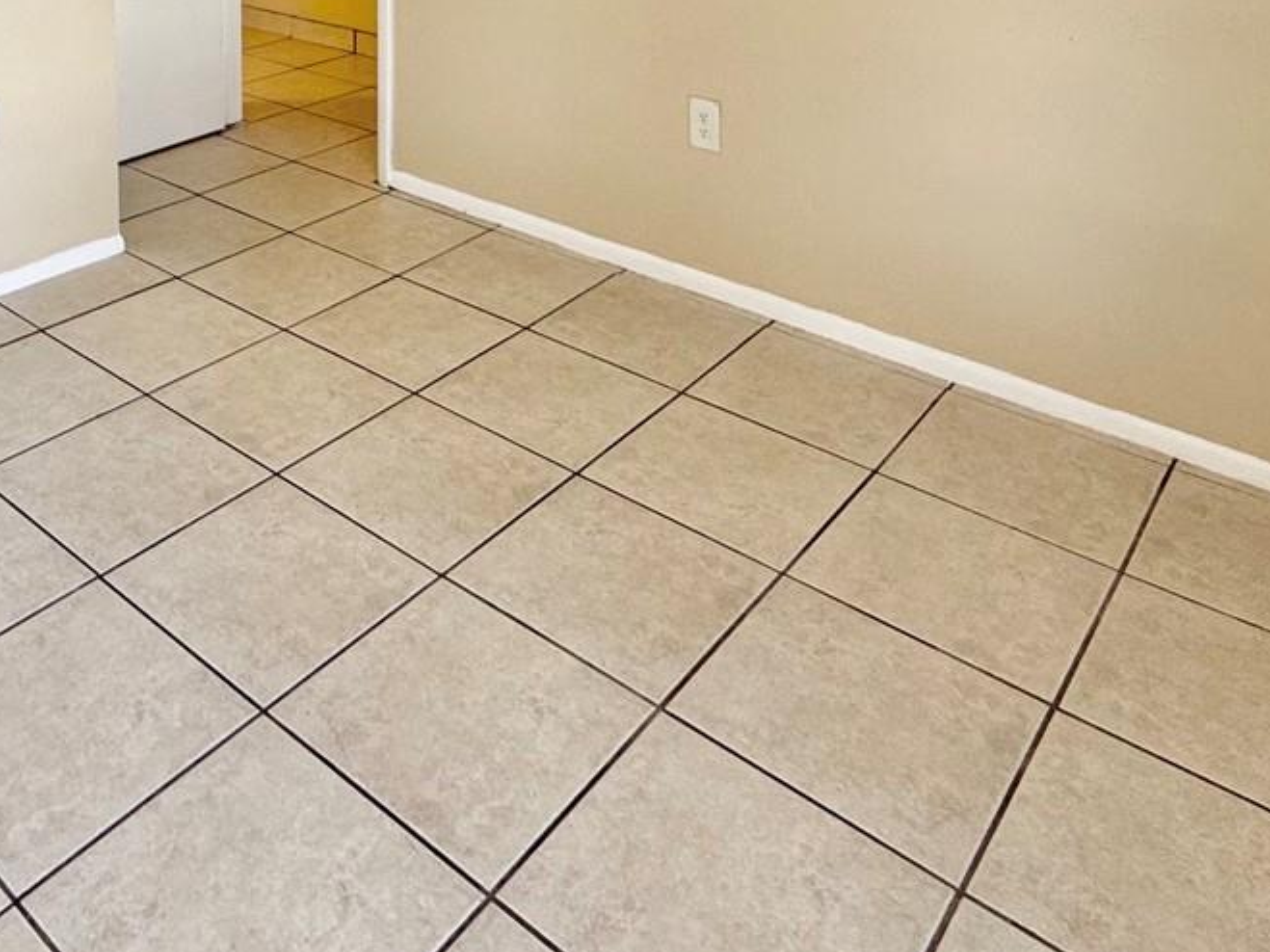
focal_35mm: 34
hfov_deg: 51.8
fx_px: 1247
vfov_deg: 34.1
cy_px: -175
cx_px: 328
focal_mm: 2.22
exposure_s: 1/99
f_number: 2.2
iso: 160
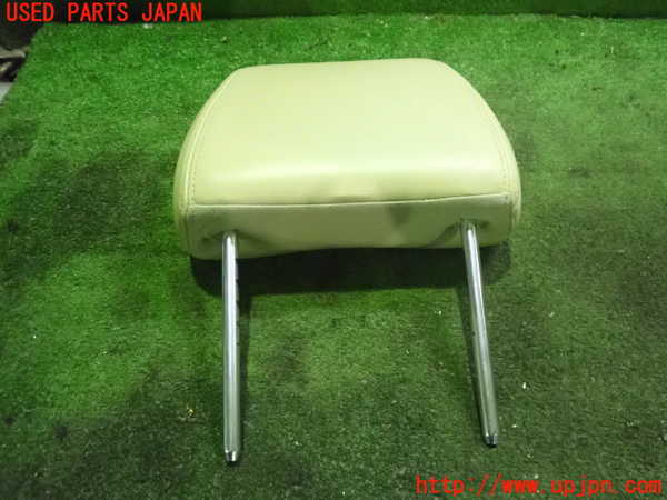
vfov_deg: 46.8
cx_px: 334
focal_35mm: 30
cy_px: 250
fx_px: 578
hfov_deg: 60.0
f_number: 2.3
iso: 2000
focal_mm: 5.4
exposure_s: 1/80
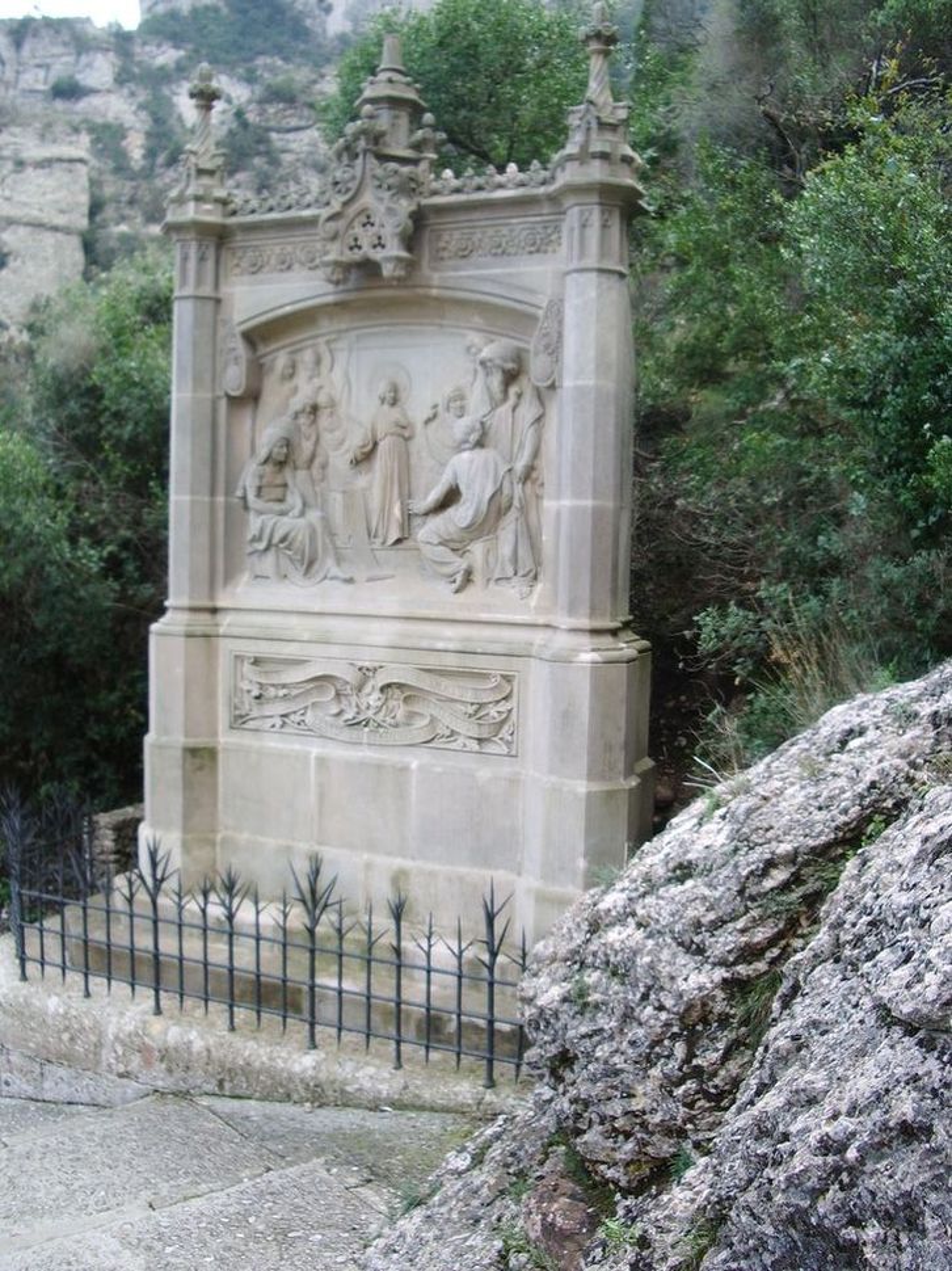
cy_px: 636
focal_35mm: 35
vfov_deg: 52.6
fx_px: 1284
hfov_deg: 40.7
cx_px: 476
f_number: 2.6
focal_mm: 5.8
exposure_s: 1/80
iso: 50
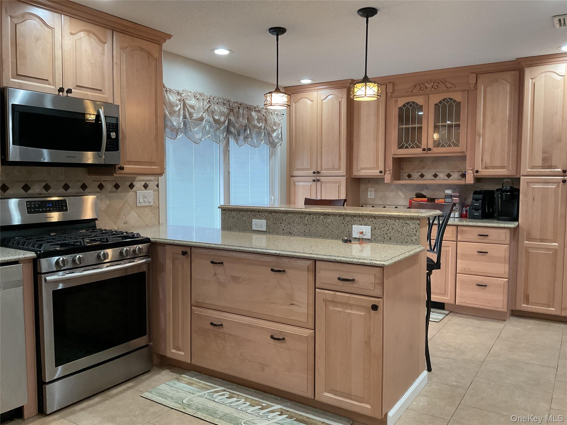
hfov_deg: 61.7
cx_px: 284
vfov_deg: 48.2
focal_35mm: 29
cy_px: 212
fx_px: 475
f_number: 1.8
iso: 80
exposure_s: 1/60
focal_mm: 3
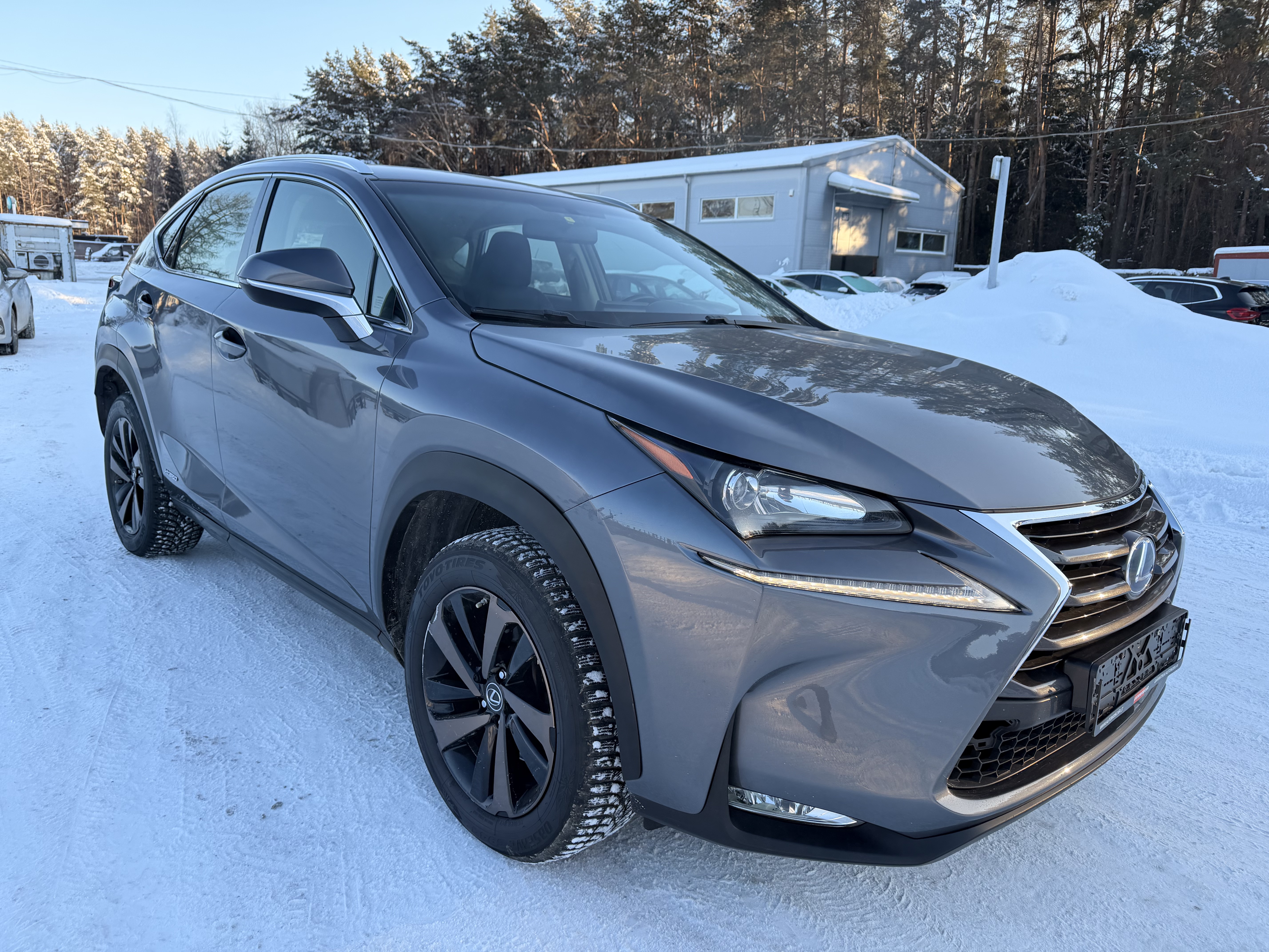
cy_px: 476
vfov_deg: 56.8
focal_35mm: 24
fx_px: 880
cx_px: 634
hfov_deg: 71.6
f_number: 1.78
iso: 100
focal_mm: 6.76
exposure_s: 1/1005
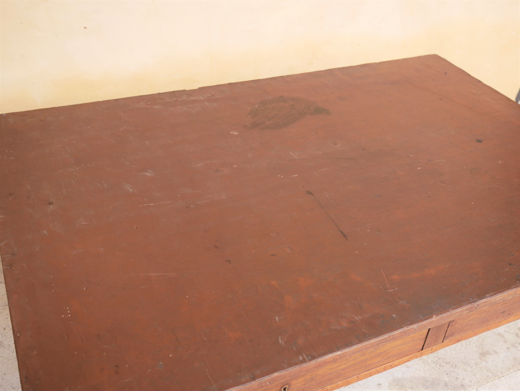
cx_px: 260
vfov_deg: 36.0
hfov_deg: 46.8
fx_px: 601
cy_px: 196
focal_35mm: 40
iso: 200
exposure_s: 1/200
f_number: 2.5
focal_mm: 20
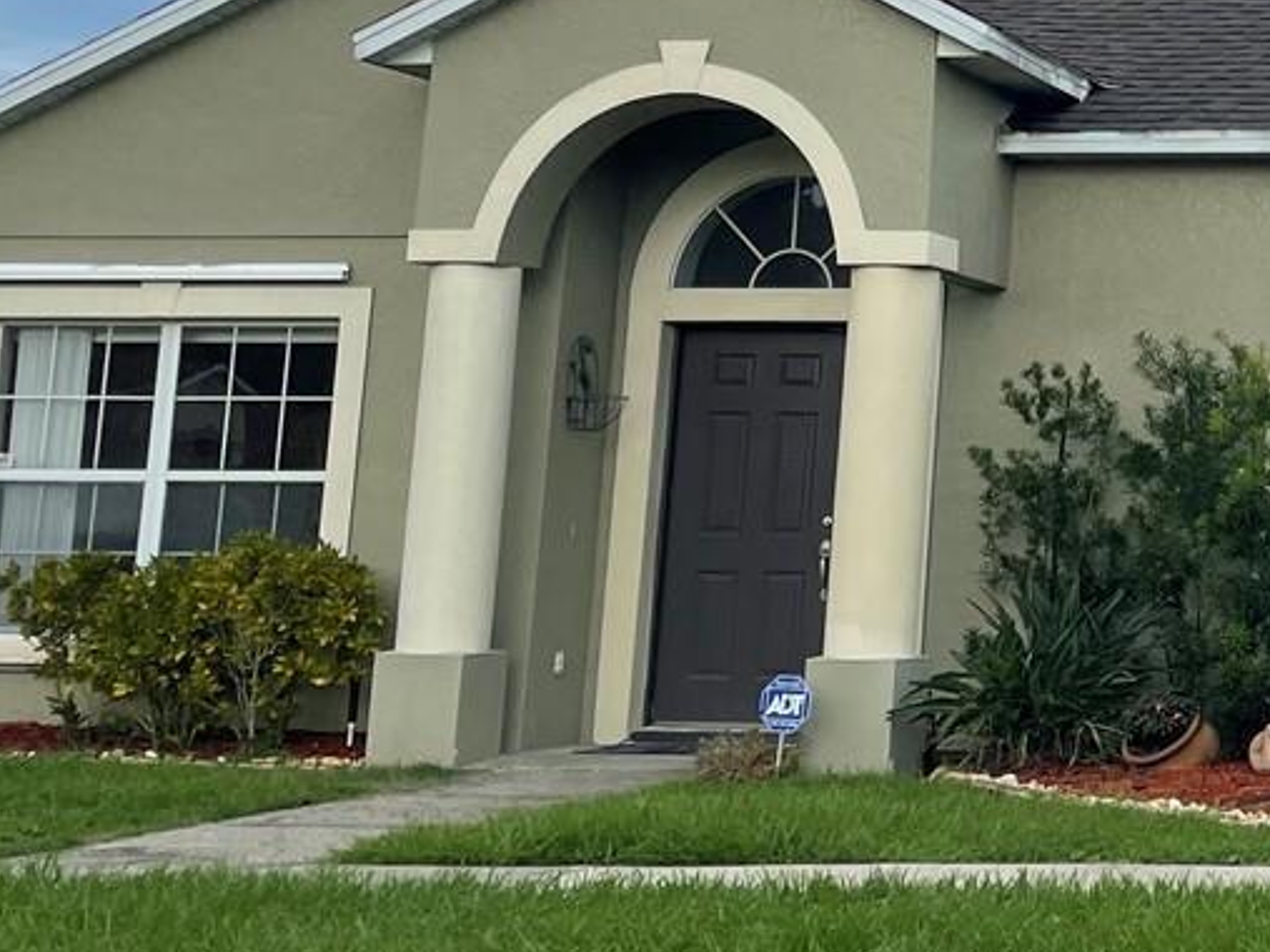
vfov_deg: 17.7
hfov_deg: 21.2
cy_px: 68
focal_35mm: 82
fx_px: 3008
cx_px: 1741
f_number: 1.6
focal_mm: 4.2
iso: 32
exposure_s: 1/1531
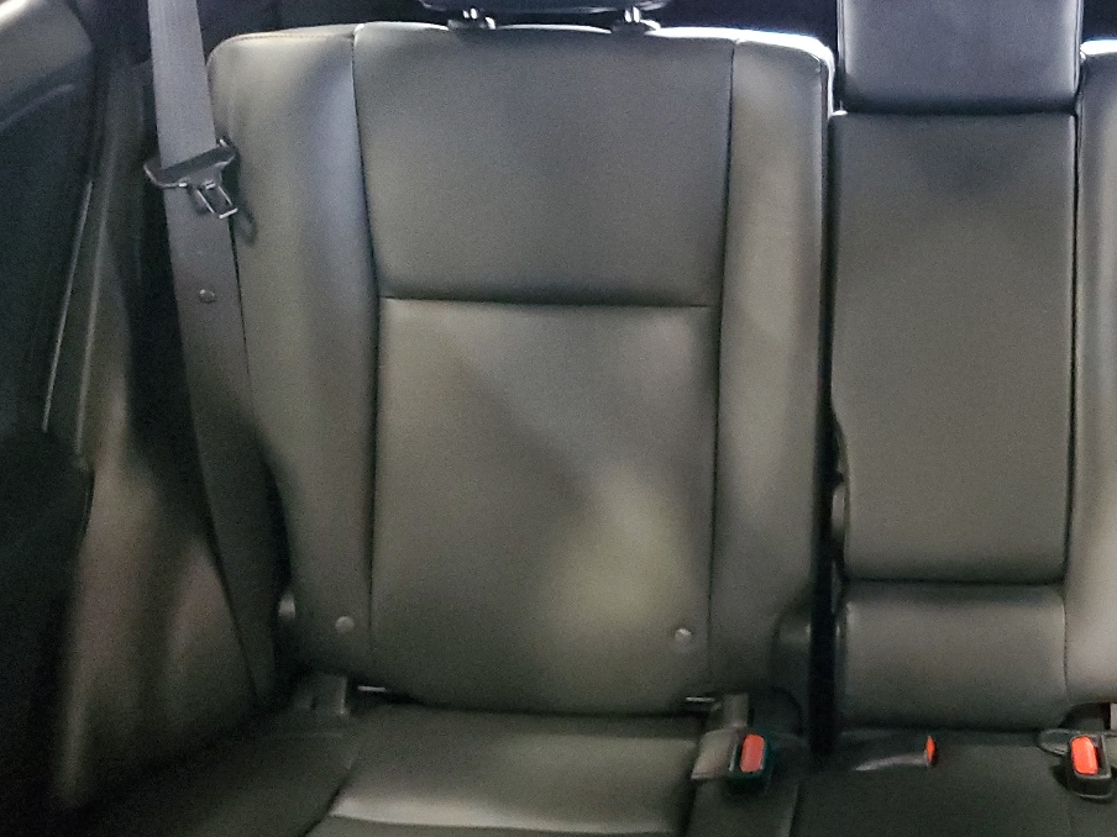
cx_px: 896
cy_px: 467
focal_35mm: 46
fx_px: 1484
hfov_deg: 39.6
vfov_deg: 31.5
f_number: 1.5
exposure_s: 1/10
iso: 988
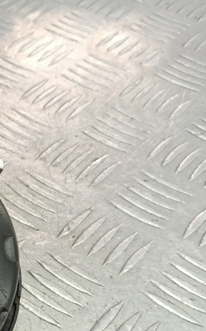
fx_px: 531
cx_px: -118
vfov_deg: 34.2
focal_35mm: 59
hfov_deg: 18.9
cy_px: 225
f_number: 1.6
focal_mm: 4.11
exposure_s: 1/50
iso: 130
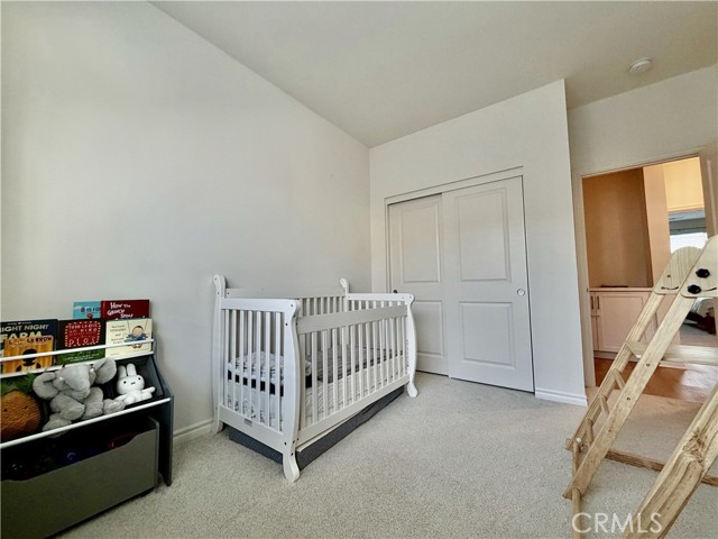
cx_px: 359
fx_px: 290
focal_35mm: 14
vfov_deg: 85.7
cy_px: 270
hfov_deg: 102.1
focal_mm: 2.22
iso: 250
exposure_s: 1/120
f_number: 2.2
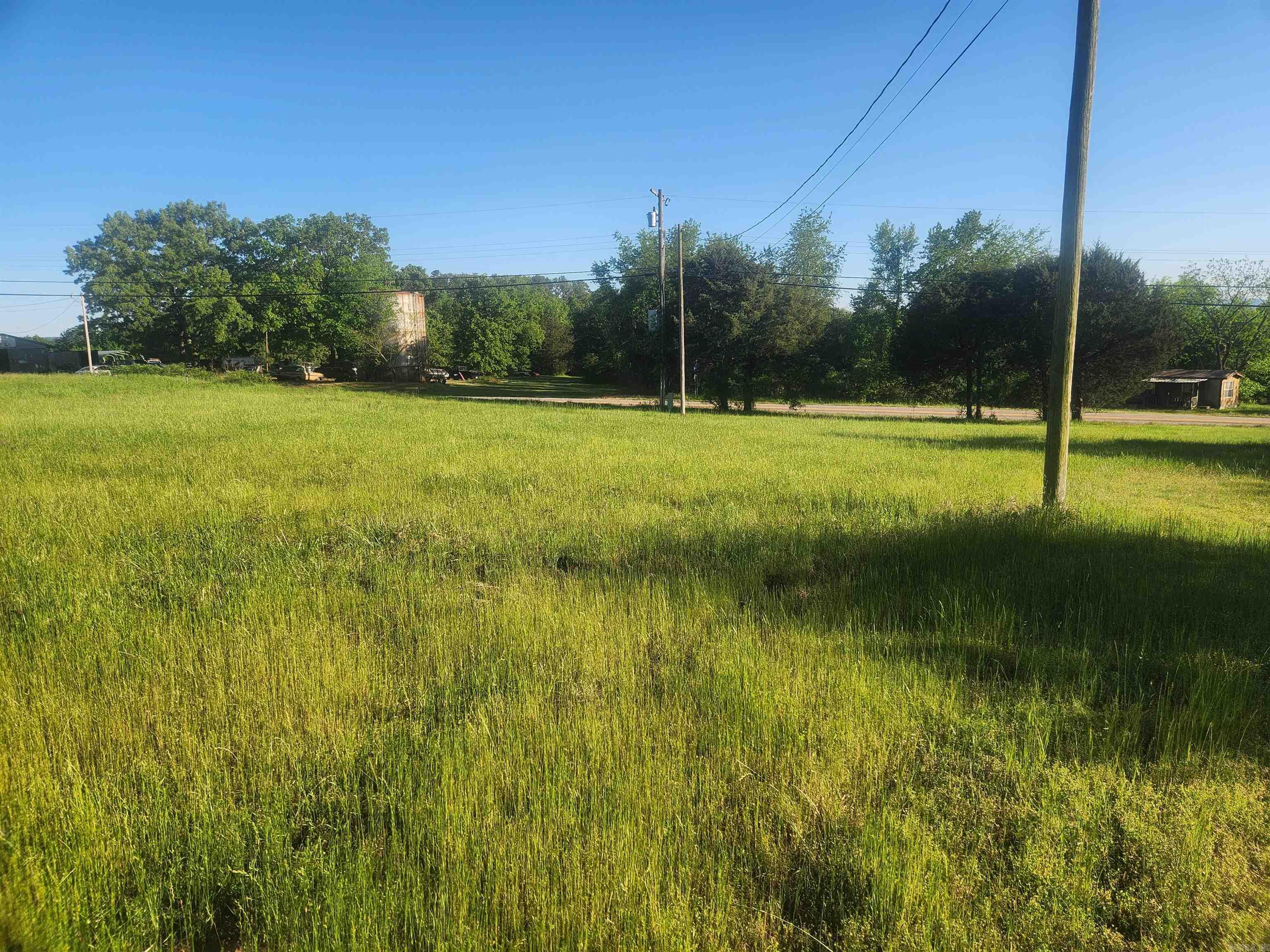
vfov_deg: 58.9
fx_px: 844
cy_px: 476
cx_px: 635
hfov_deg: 73.9
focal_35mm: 23
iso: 20
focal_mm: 5.4
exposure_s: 1/1078
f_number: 1.8
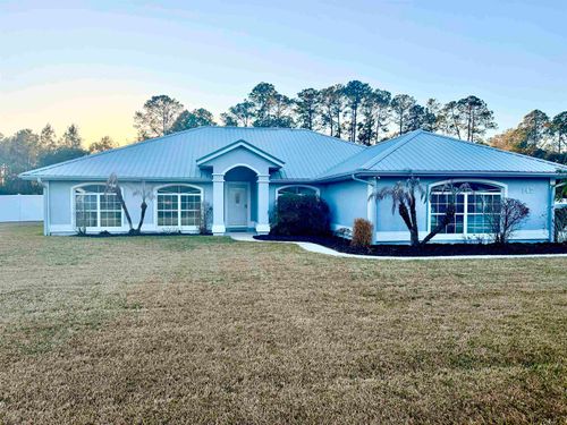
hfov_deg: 71.6
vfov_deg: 56.8
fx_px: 393
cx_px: 284
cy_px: 212
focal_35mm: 24
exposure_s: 1/1211
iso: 100
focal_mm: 6.76
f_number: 1.78
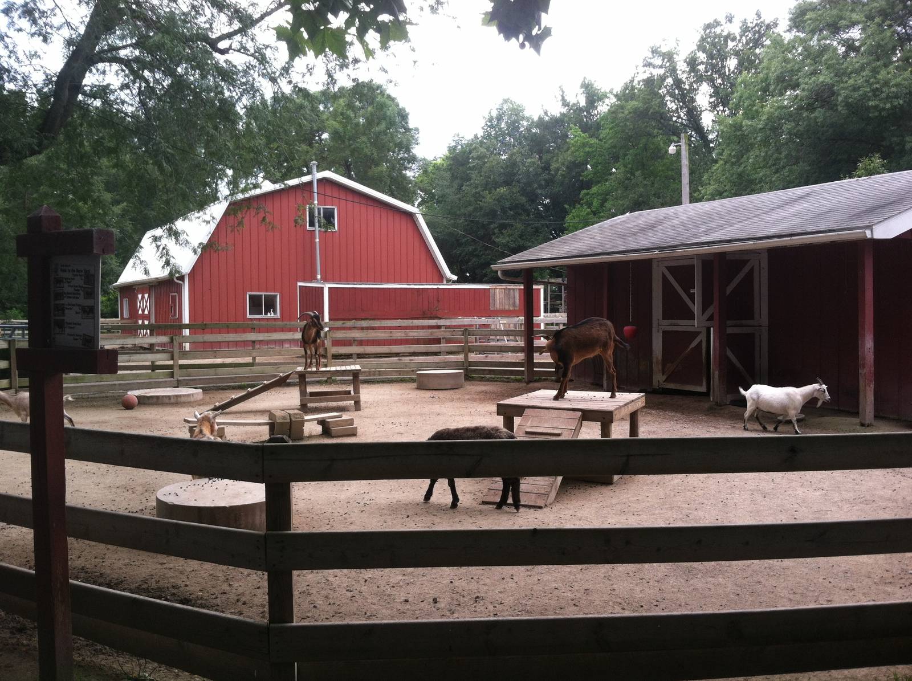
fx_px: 921
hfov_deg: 52.7
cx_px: 456
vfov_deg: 40.6
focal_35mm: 35
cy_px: 340
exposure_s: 1/196
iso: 80
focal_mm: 3.85
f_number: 2.8
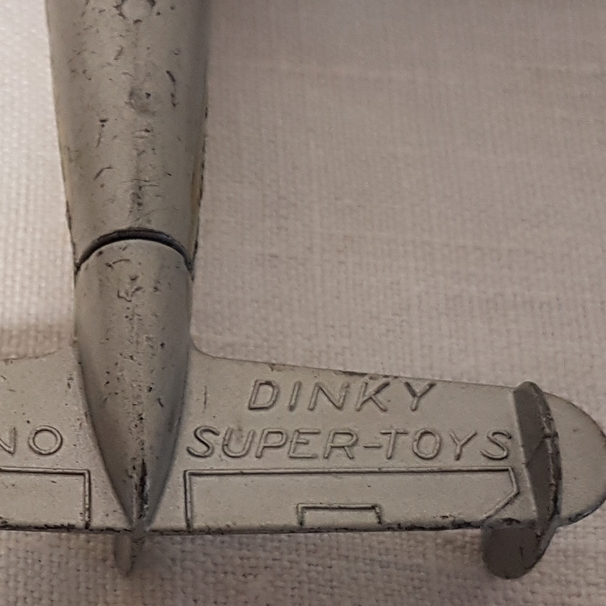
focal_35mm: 45
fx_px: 891
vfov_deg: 37.4
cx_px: 152
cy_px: 365
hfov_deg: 36.7
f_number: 1.7
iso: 160
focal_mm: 4.2
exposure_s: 1/50
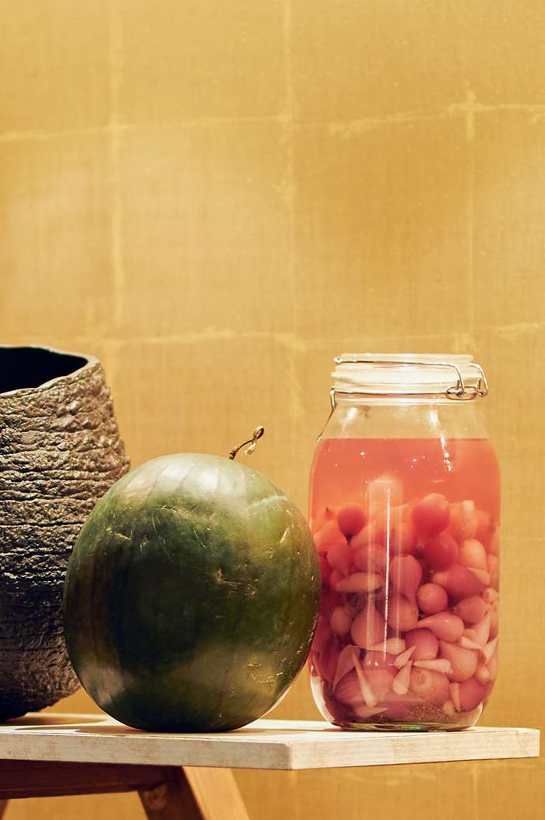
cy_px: 686
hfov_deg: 4.4
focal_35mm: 310
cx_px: -22
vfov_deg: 6.6
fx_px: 7053
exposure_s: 1/80
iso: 640
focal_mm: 85
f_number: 1.6
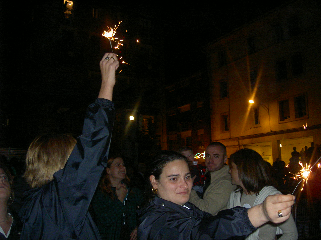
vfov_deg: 36.8
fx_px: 362
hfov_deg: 47.9
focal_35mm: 39
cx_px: 160
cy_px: 120
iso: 100
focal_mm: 8
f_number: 2.8
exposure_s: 1/59.5
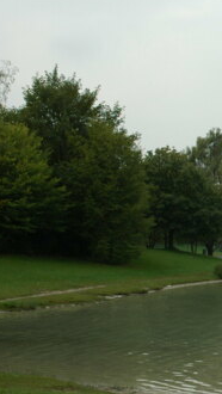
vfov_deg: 25.0
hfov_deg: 13.2
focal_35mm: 85
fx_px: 889
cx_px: 369
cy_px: 227
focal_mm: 27
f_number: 10
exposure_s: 1/250
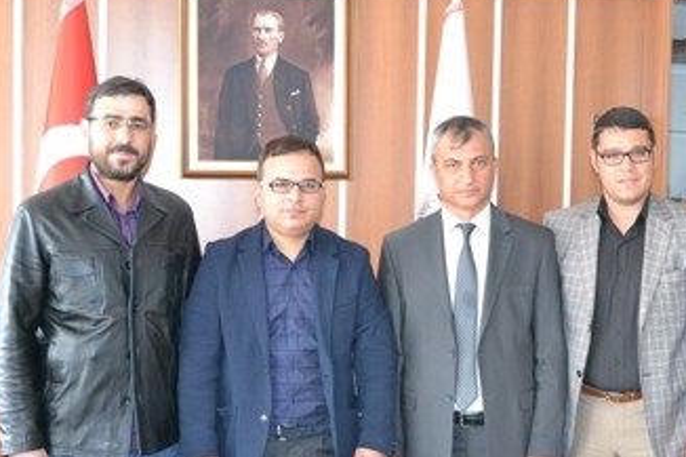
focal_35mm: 66
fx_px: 1257
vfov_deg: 20.6
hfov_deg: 30.3
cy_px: 266
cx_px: 452
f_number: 4.8
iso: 2500
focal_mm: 32
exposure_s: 1/60
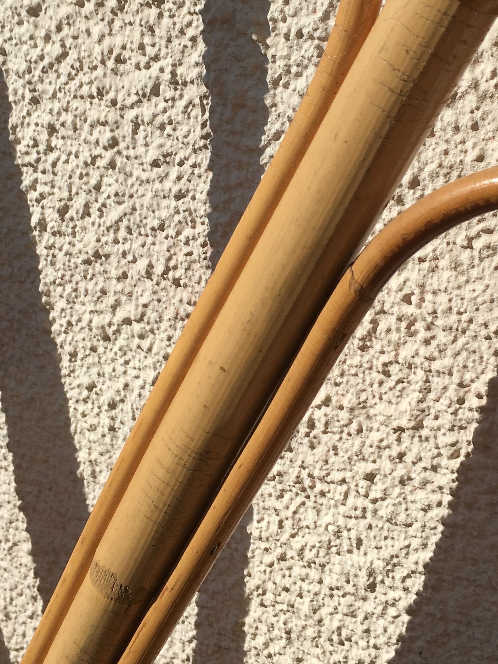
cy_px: 222
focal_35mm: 58
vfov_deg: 33.0
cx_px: 277
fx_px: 1113
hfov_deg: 25.2
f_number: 2.2
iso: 25
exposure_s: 1/3663
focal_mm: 4.15
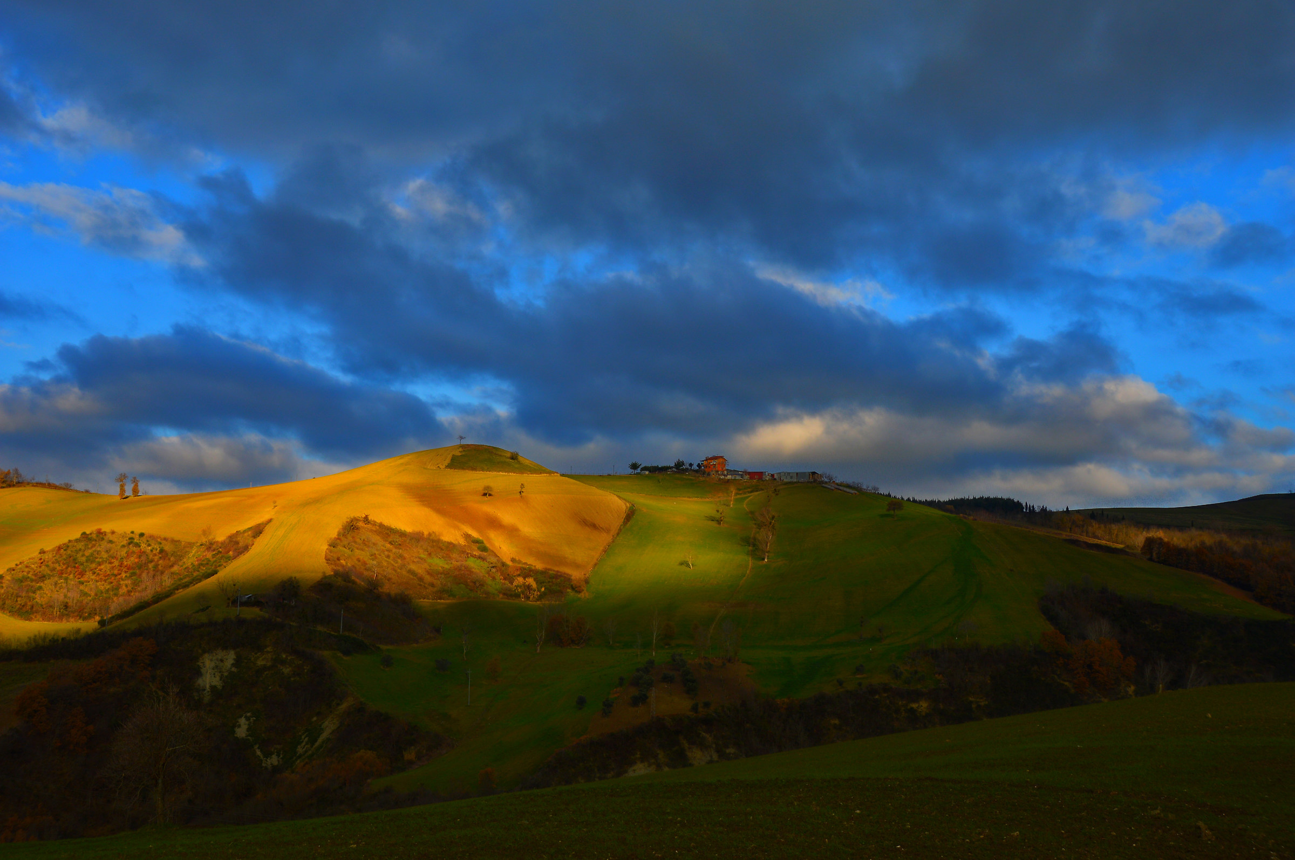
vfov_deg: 30.8
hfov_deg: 45.0
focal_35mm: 44
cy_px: 430
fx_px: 1563
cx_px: 648
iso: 100
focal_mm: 29
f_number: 8
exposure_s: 1/250
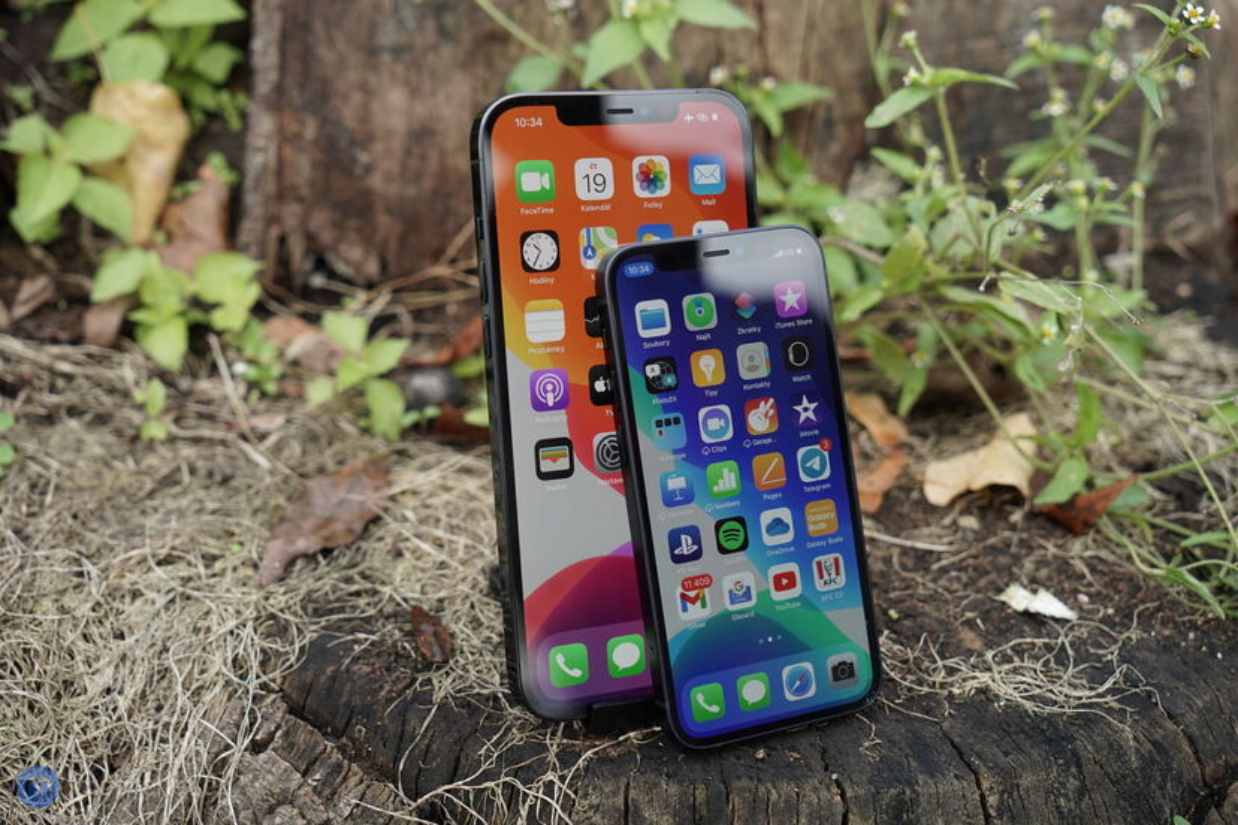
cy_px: 412
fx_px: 1754
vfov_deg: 26.5
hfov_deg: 38.9
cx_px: 619
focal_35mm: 51
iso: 320
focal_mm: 51
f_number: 5.6
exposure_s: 1/200
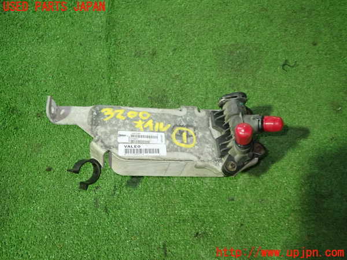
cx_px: 174
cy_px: 130
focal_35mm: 28
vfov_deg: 49.7
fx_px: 281
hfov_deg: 63.4
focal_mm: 5.05
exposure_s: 1/30
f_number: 2.2
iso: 400
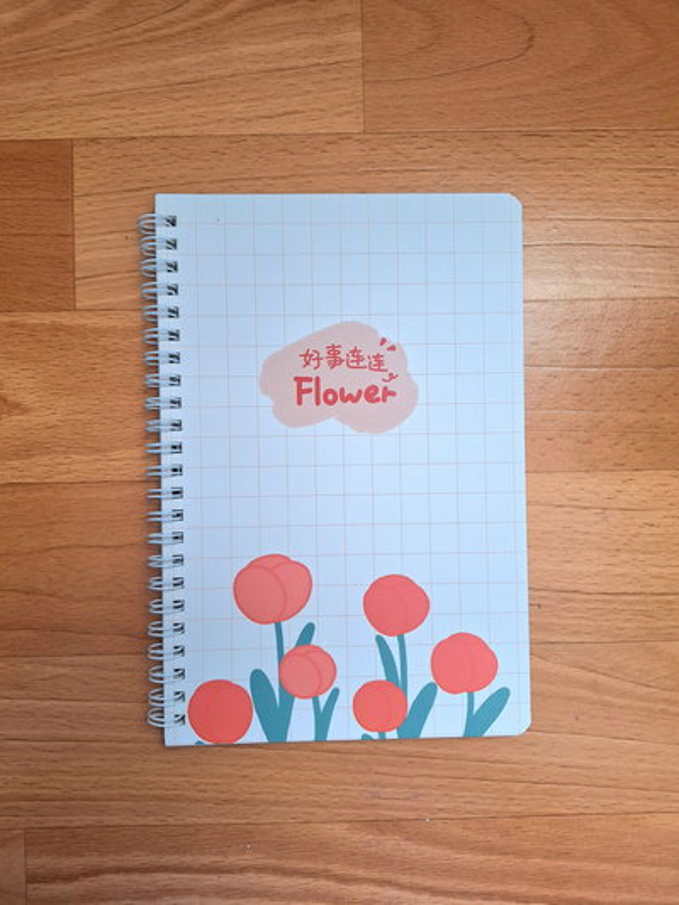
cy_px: 452
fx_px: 601
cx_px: 340
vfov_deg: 73.9
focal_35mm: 23
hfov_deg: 58.9
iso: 100
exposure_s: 1/50
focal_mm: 5.54
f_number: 1.8
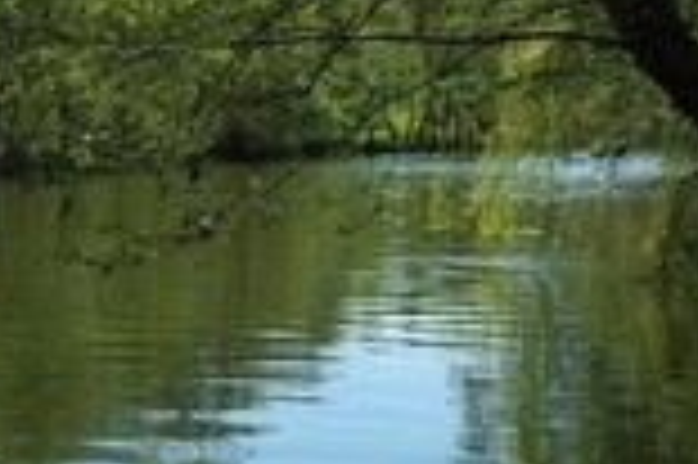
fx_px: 1879
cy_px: 331
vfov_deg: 14.0
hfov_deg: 19.7
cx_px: -158
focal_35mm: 97
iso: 100
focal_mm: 20
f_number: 5
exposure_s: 1/200
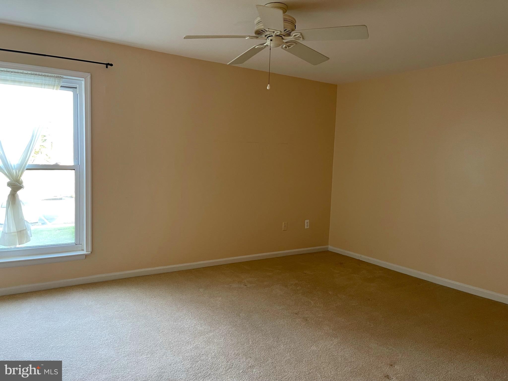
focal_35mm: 26
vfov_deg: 53.1
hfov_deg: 67.3
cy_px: 190
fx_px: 382
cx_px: 254
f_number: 1.6
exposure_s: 1/60
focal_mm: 5.1
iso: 125
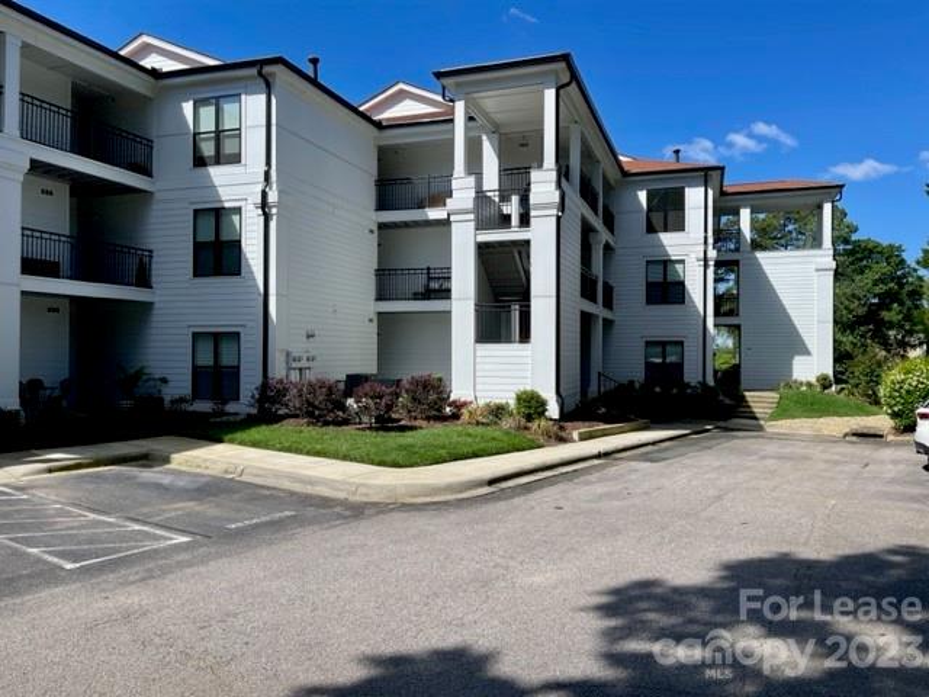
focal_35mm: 26
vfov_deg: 53.1
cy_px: 348
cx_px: 464
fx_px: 698
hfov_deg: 67.3
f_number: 1.6
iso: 32
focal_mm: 5.1
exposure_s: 1/3257
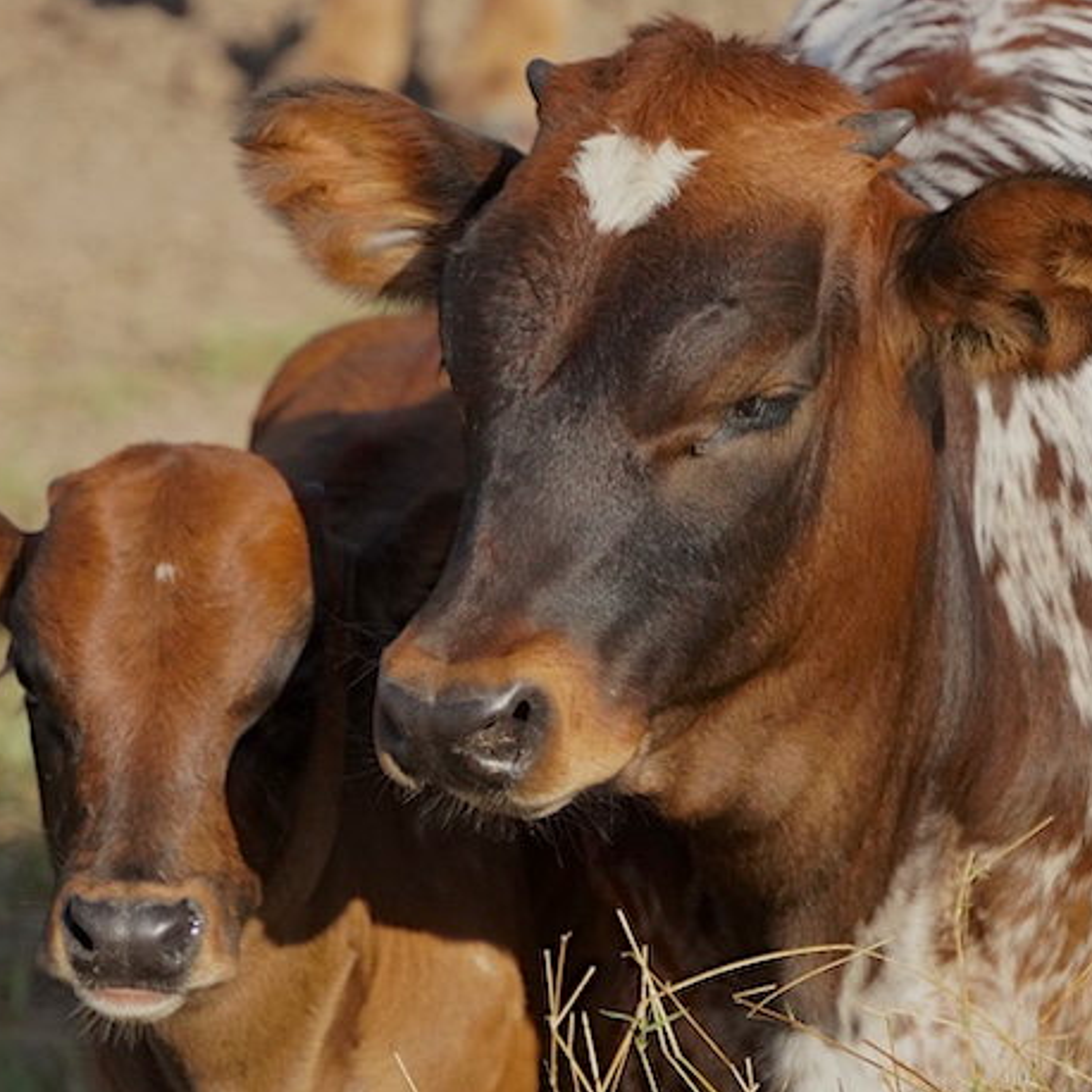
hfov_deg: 5.7
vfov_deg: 5.7
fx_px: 10993
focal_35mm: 308
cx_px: 453
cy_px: 547
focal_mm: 158
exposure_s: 1/5000
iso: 2000
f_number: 5.6
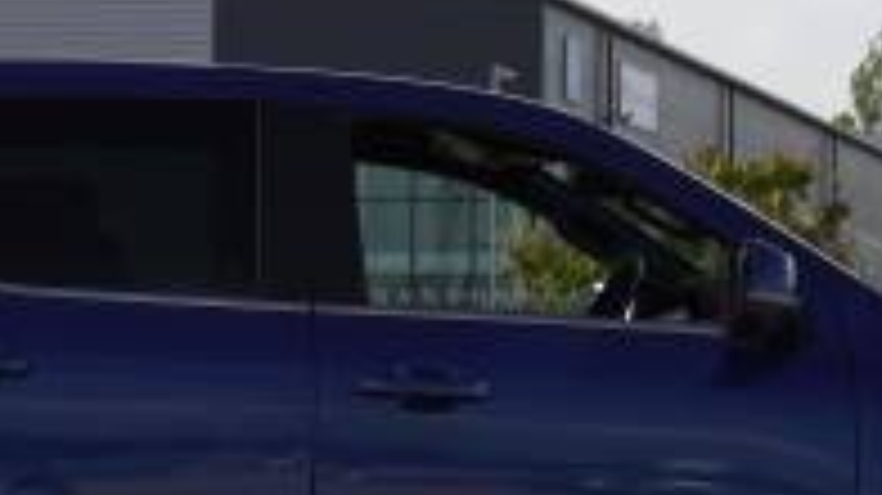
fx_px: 4434
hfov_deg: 11.3
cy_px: 482
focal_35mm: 190
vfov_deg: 6.4
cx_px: 279
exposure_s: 1/400
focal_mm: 55.5
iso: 400
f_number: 9
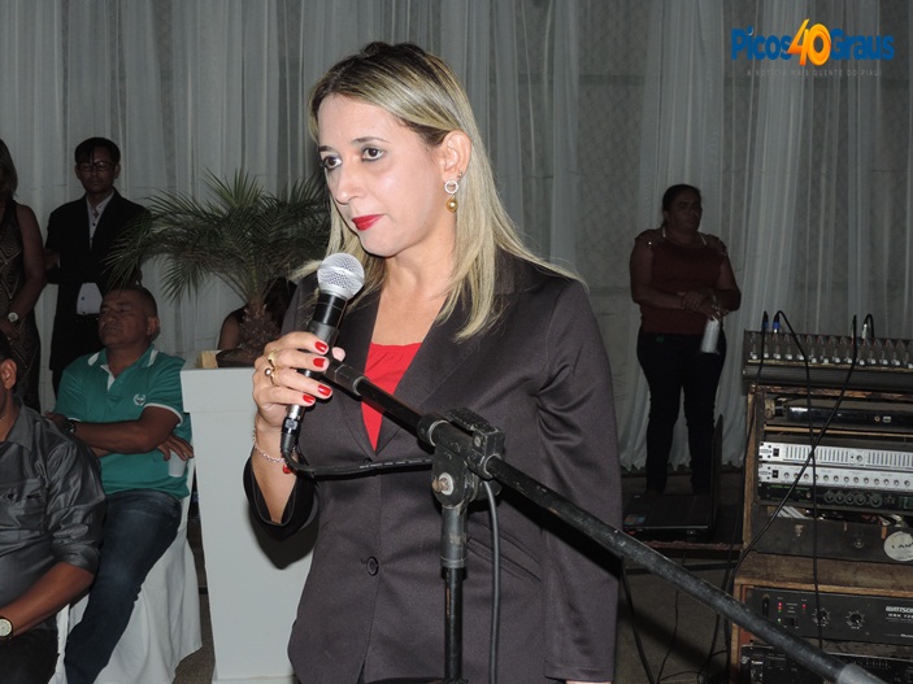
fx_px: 1239
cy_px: 342
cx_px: 456
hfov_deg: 40.4
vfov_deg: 30.9
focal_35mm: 47
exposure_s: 1/30
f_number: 3.5
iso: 200
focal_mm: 8.3
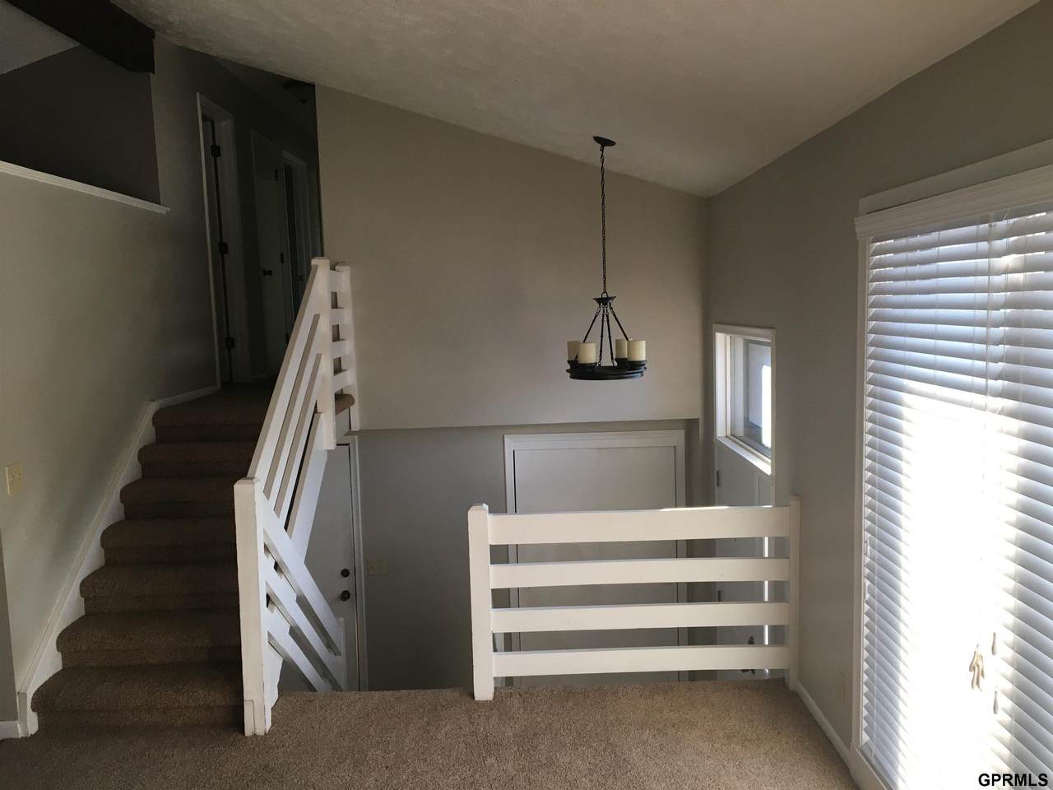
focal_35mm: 29
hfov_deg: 61.7
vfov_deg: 48.2
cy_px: 395
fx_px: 882
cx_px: 526
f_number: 2.2
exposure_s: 1/40
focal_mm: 4.15
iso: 32
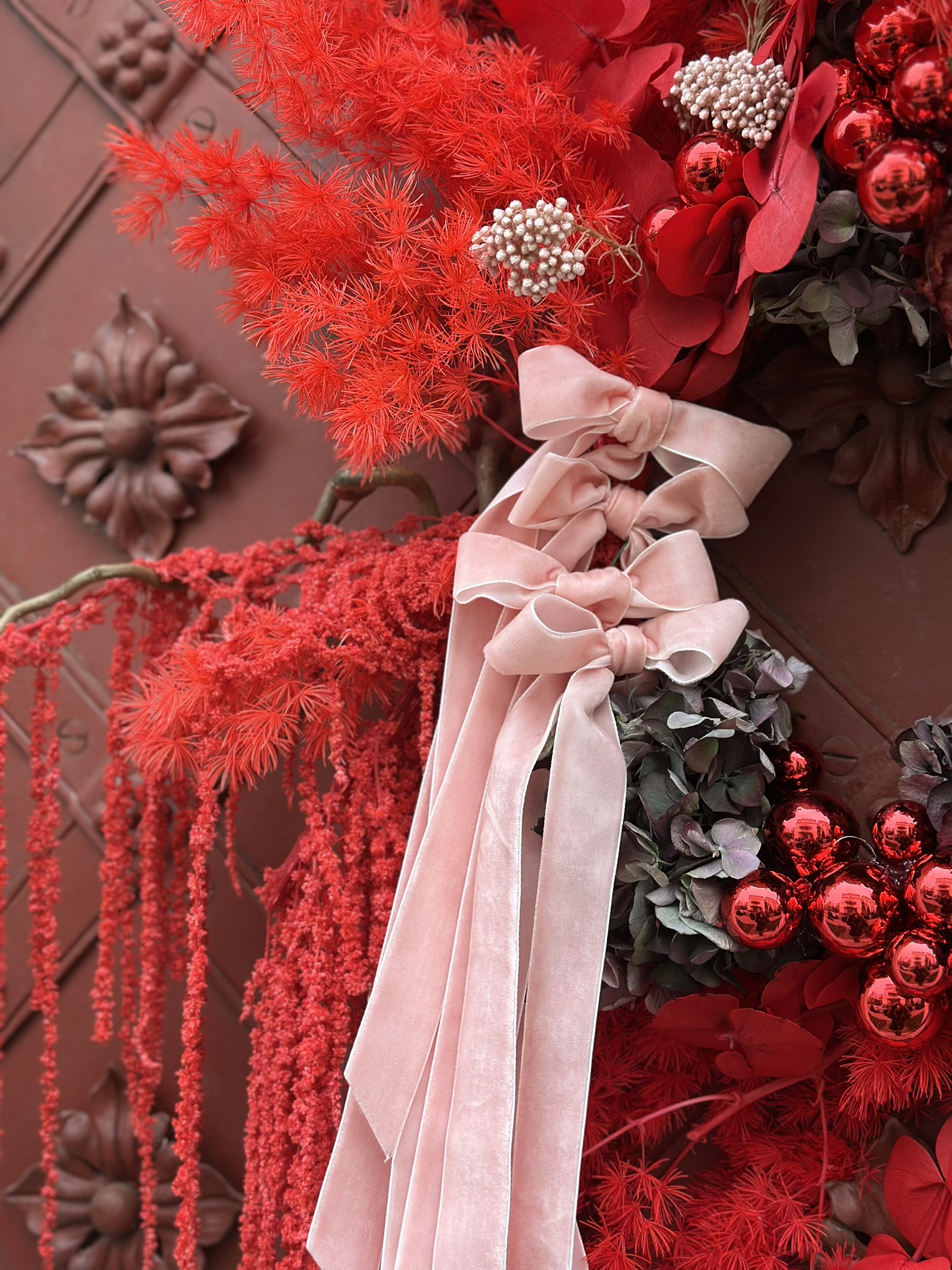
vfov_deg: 39.7
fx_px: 1760
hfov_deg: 30.3
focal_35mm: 48
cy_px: 635
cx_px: 476
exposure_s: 1/60
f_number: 1.78
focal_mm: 6.86
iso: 200
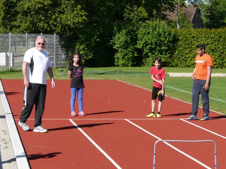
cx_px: 113
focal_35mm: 147
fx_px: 960
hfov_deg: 13.4
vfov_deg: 10.1
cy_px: 84
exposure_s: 1/640
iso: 100
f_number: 4
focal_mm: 15.1
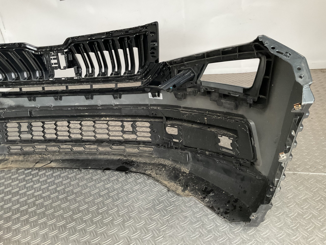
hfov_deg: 61.7
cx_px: 163
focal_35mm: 29
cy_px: 122
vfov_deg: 48.2
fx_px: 273
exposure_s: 1/33
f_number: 1.8
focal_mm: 3
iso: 200
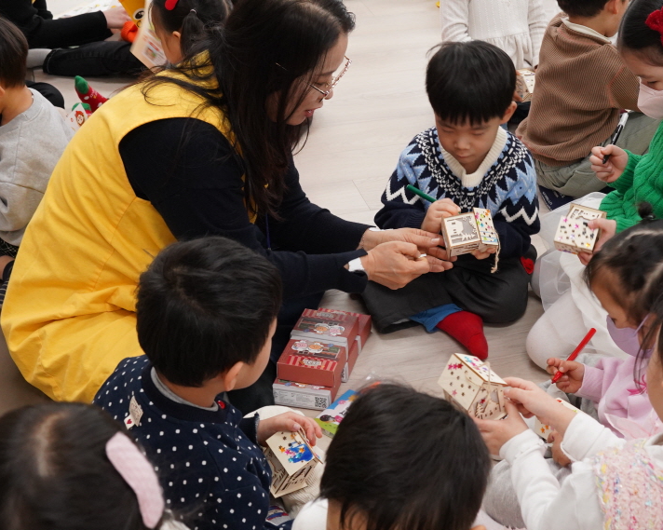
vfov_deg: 25.3
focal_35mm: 60
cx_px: 406
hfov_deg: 31.4
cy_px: 195
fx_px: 1177
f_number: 7.1
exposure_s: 1/60
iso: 2500
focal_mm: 35
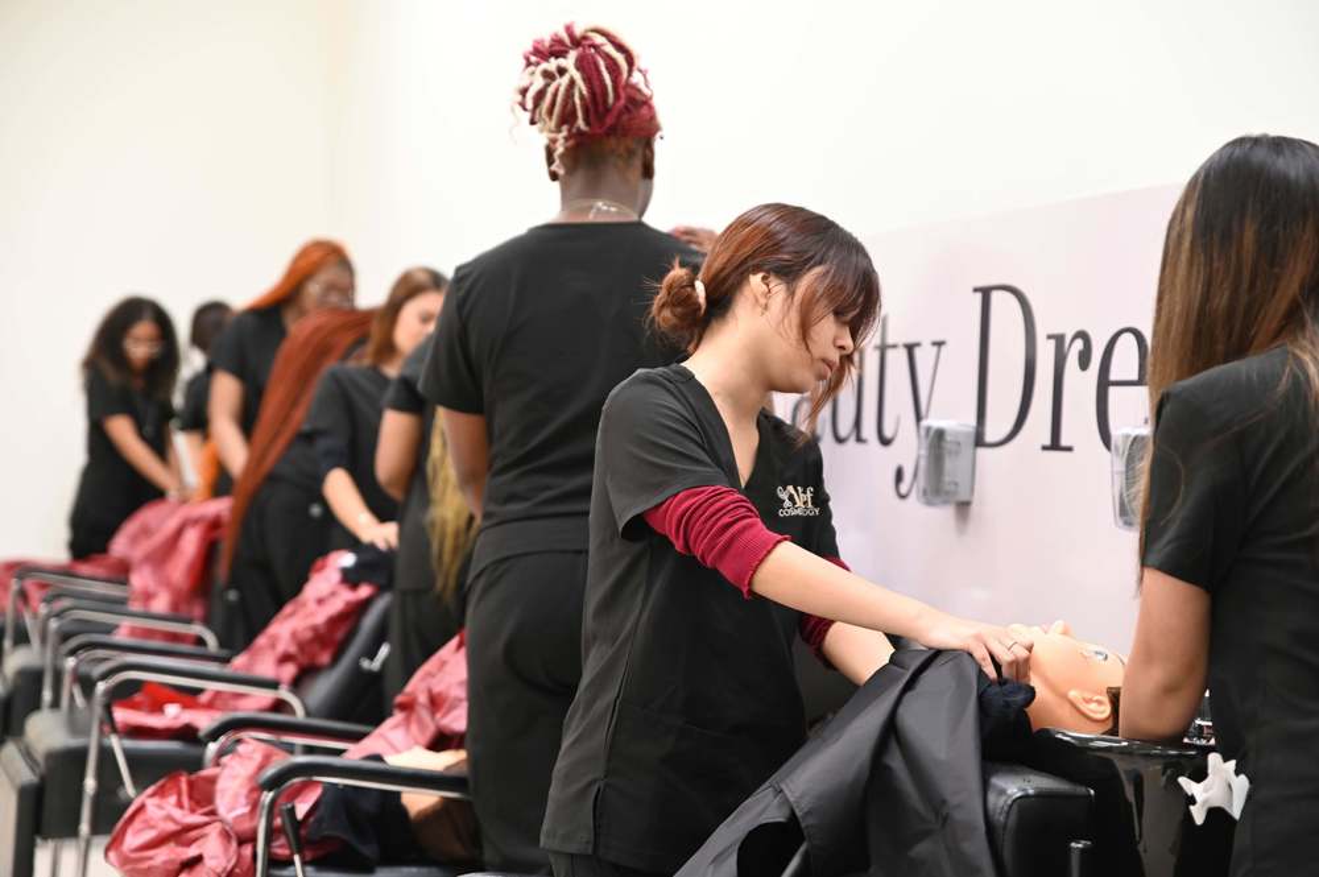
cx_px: 660
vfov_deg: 19.4
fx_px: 2563
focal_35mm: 70
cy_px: 438
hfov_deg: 28.9
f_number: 2.8
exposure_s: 1/125
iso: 1800
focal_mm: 70
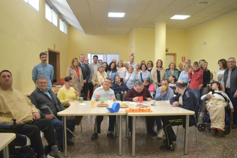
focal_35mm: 27
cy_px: 79
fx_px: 178
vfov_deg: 47.9
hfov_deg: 67.4
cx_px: 118
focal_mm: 18
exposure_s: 1/40
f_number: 4
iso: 400
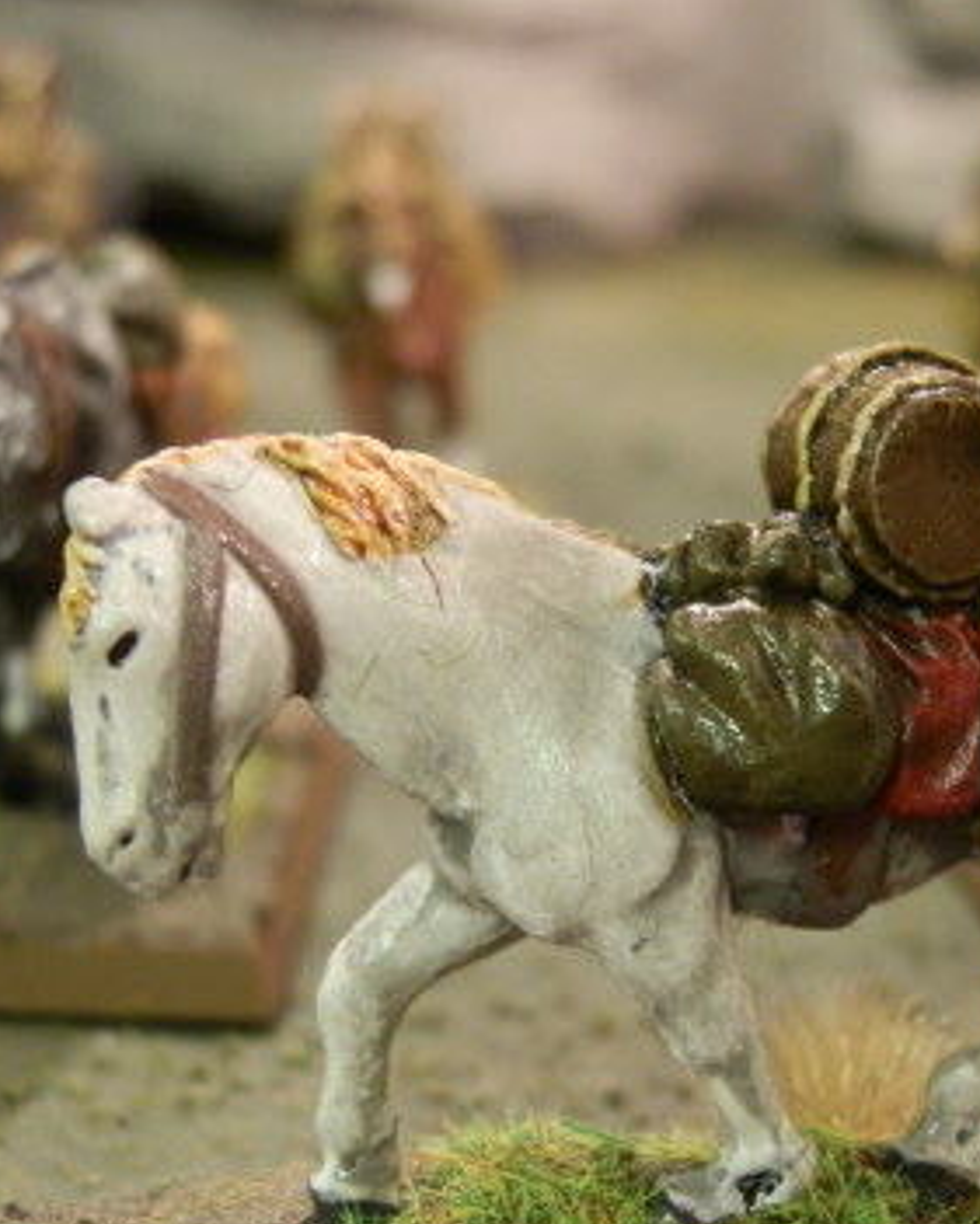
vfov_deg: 21.0
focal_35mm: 91
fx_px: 3298
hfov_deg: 16.9
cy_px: 690
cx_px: 621
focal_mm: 10.99
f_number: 3.7
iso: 250
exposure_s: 1/8
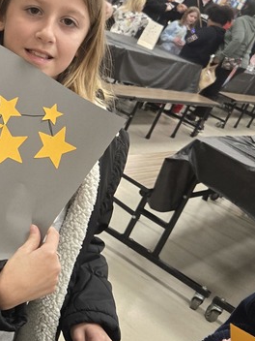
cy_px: 166
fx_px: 658
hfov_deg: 20.8
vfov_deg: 29.0
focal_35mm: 67
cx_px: -32
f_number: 1.8
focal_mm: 5.4
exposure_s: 1/120
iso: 800
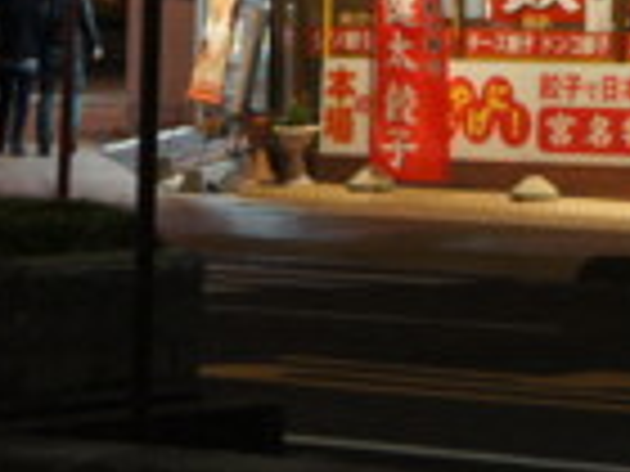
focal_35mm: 256
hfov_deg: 7.7
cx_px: 698
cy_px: -173
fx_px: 4651
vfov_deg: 5.8
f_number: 5.6
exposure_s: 1/50
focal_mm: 55
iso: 1600
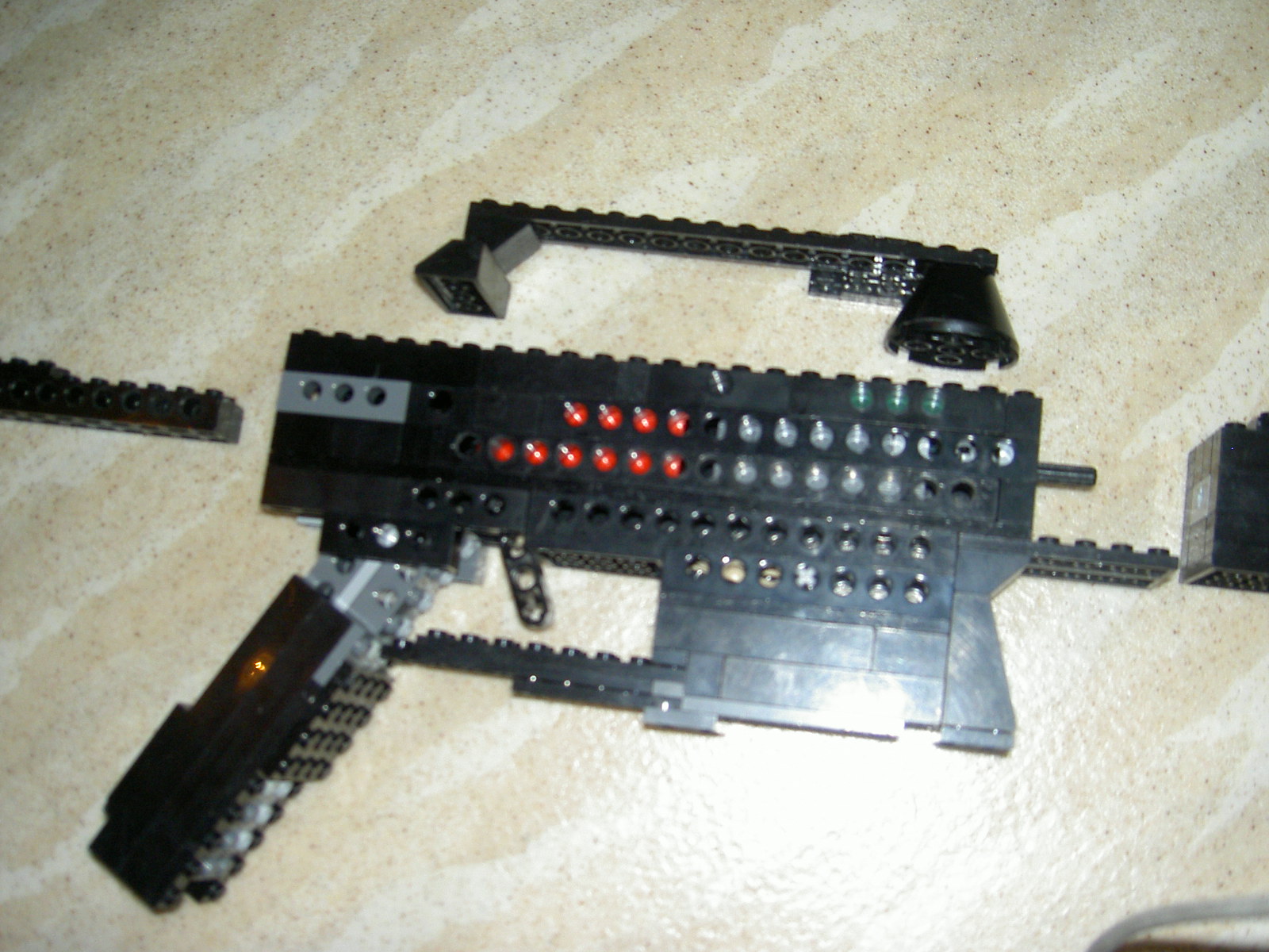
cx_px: 634
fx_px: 1430
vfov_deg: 36.8
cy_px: 476
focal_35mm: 39
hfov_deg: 47.9
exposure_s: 1/59.5
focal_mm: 8
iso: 100
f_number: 2.8
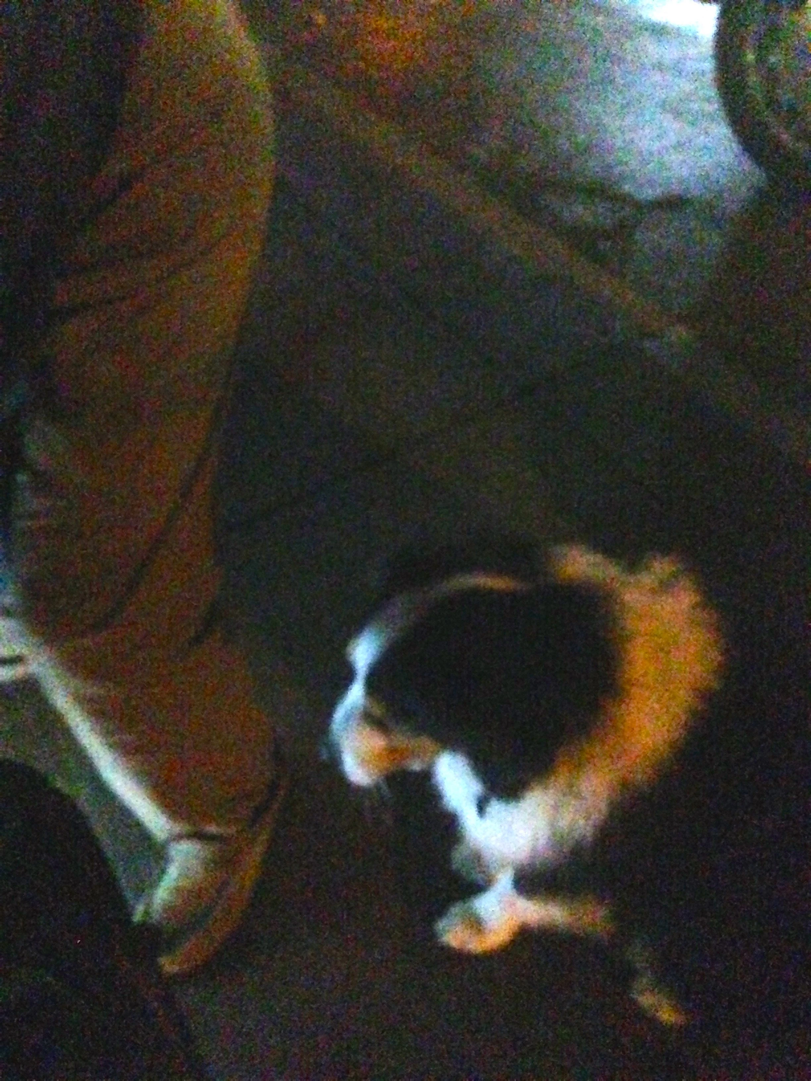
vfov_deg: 55.4
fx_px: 1031
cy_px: 540
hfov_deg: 42.9
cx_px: 406
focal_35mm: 33
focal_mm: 4.12
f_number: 2.4
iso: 3200
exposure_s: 1/15
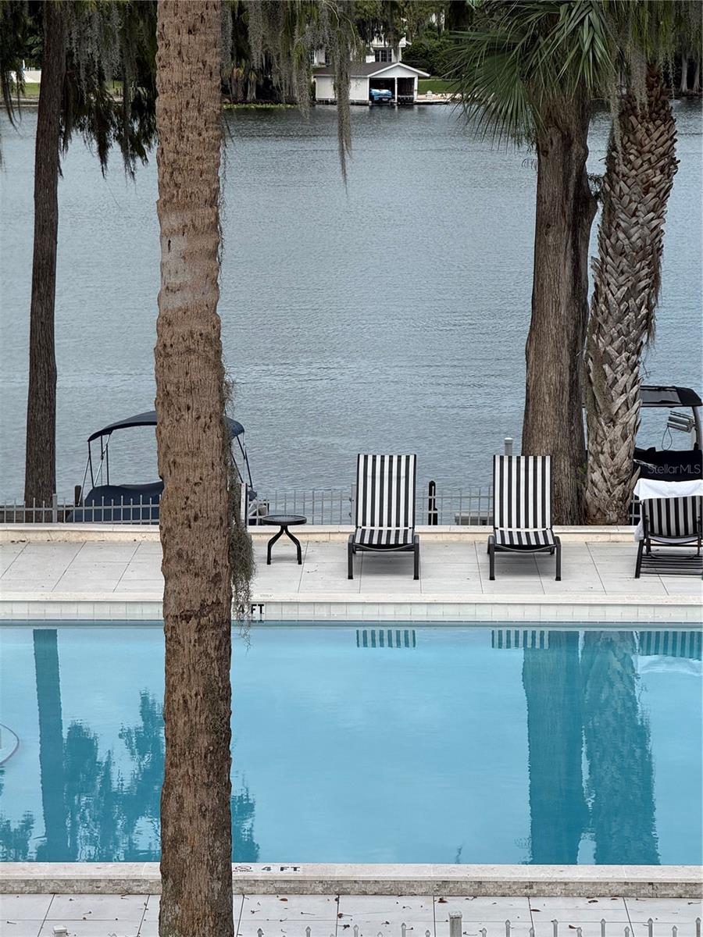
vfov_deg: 16.4
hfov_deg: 12.3
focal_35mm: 120
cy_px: 468
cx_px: 352
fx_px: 3249
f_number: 2.8
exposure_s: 1/1969
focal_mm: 15.66
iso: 50
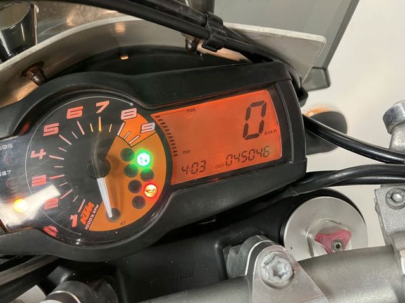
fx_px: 304
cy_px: 152
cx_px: 202
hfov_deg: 67.3
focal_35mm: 26
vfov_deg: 53.1
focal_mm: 5.1
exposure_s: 1/50
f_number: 1.6
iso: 500
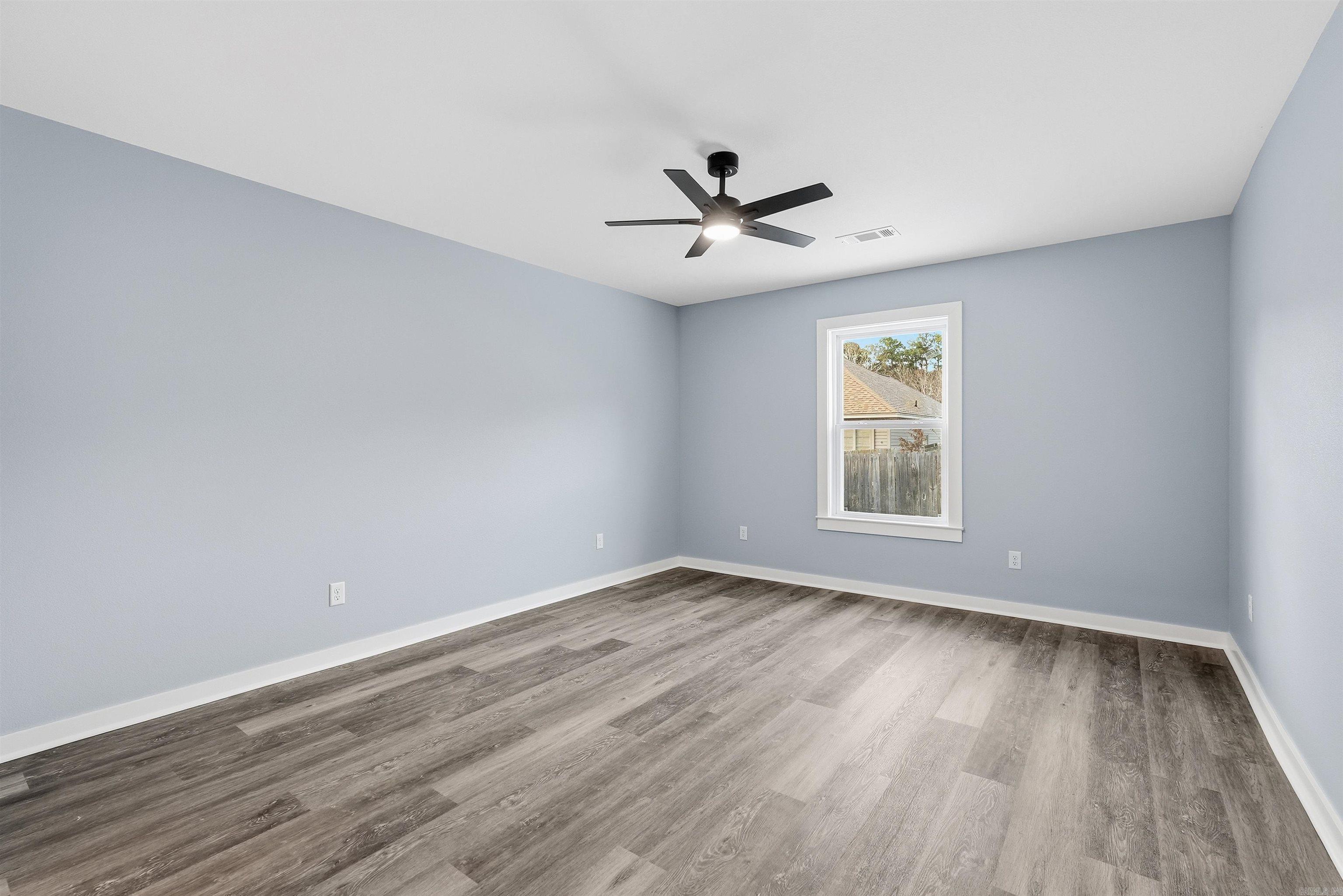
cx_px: 672
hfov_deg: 96.7
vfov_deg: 73.8
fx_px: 597
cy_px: 448
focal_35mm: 16
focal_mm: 16
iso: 250
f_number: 9
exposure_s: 1/20
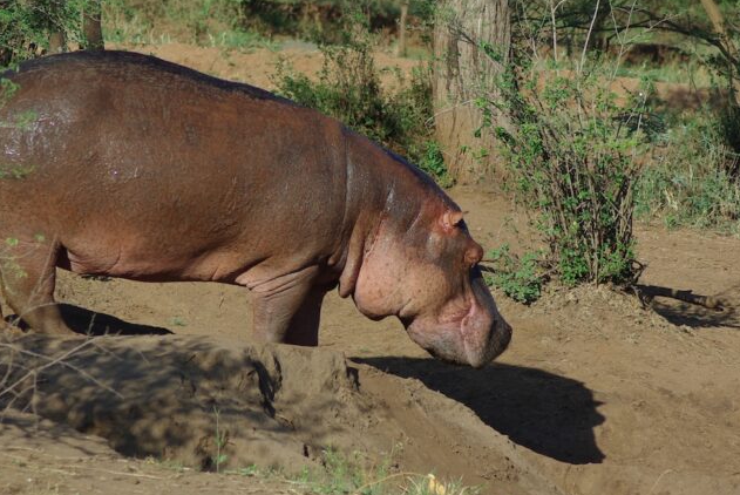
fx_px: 7407
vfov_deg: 3.8
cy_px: 247
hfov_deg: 5.7
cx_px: 443
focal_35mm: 360
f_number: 5.6
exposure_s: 1/350
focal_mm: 148
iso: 100
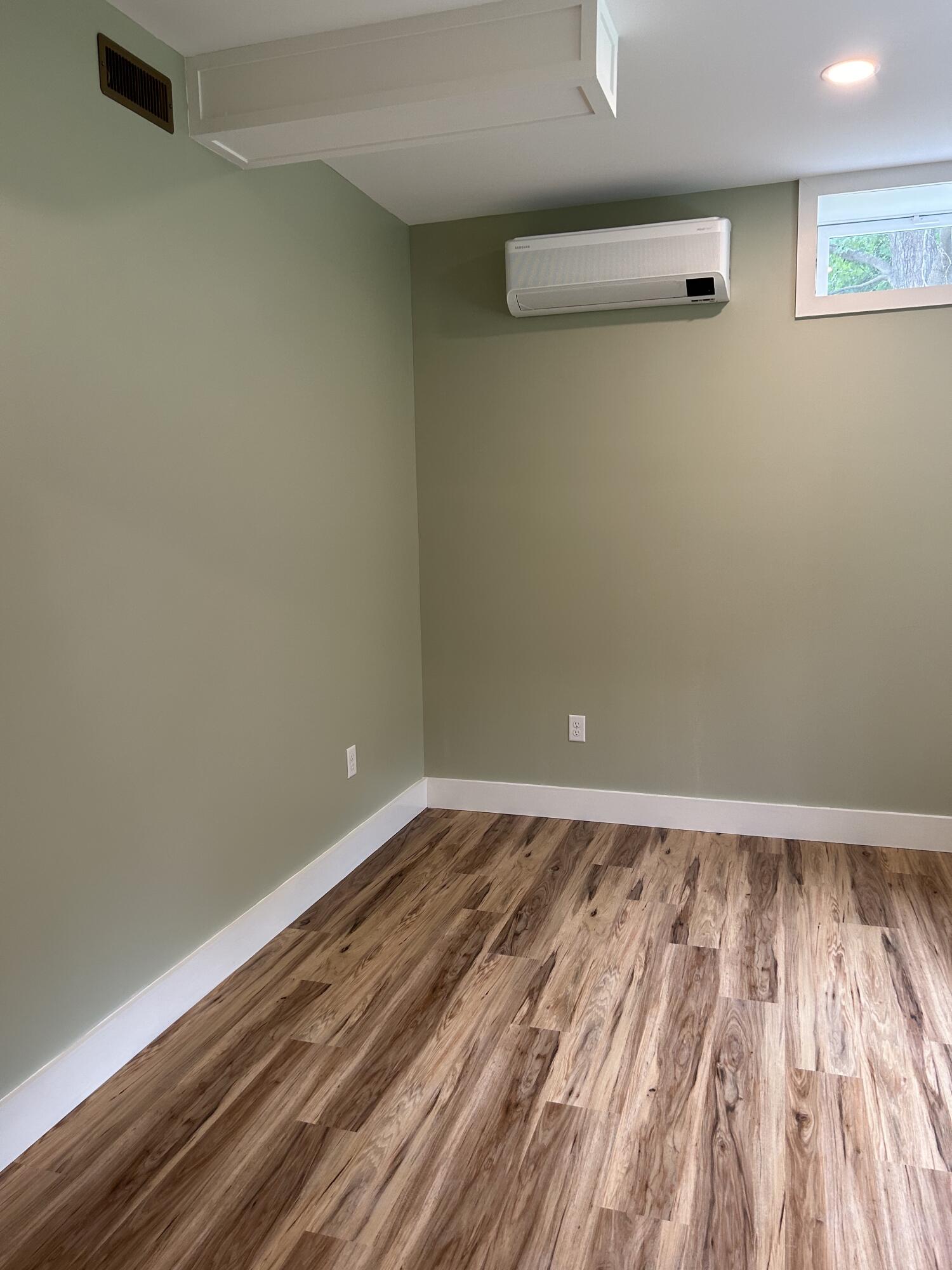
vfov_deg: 67.3
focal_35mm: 26
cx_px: 476
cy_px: 635
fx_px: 953
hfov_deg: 53.1
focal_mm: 5.7
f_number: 1.5
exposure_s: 1/60
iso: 100
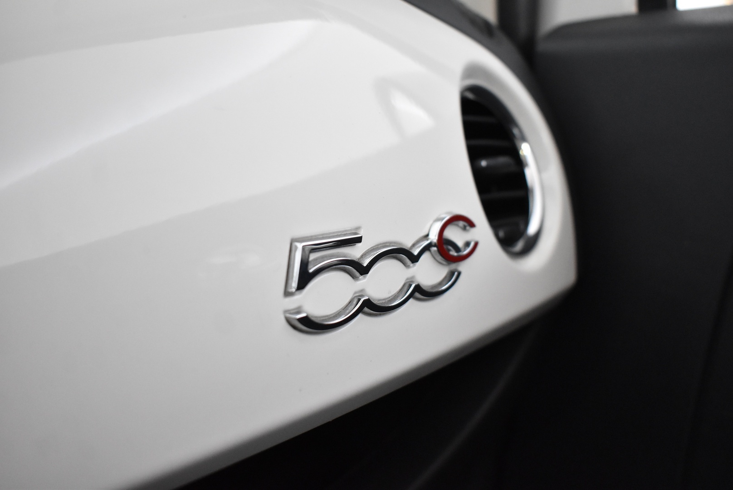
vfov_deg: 33.1
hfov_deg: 47.9
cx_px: 366
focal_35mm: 40
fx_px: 825
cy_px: 245
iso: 2800
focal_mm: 27
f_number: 4
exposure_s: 1/40
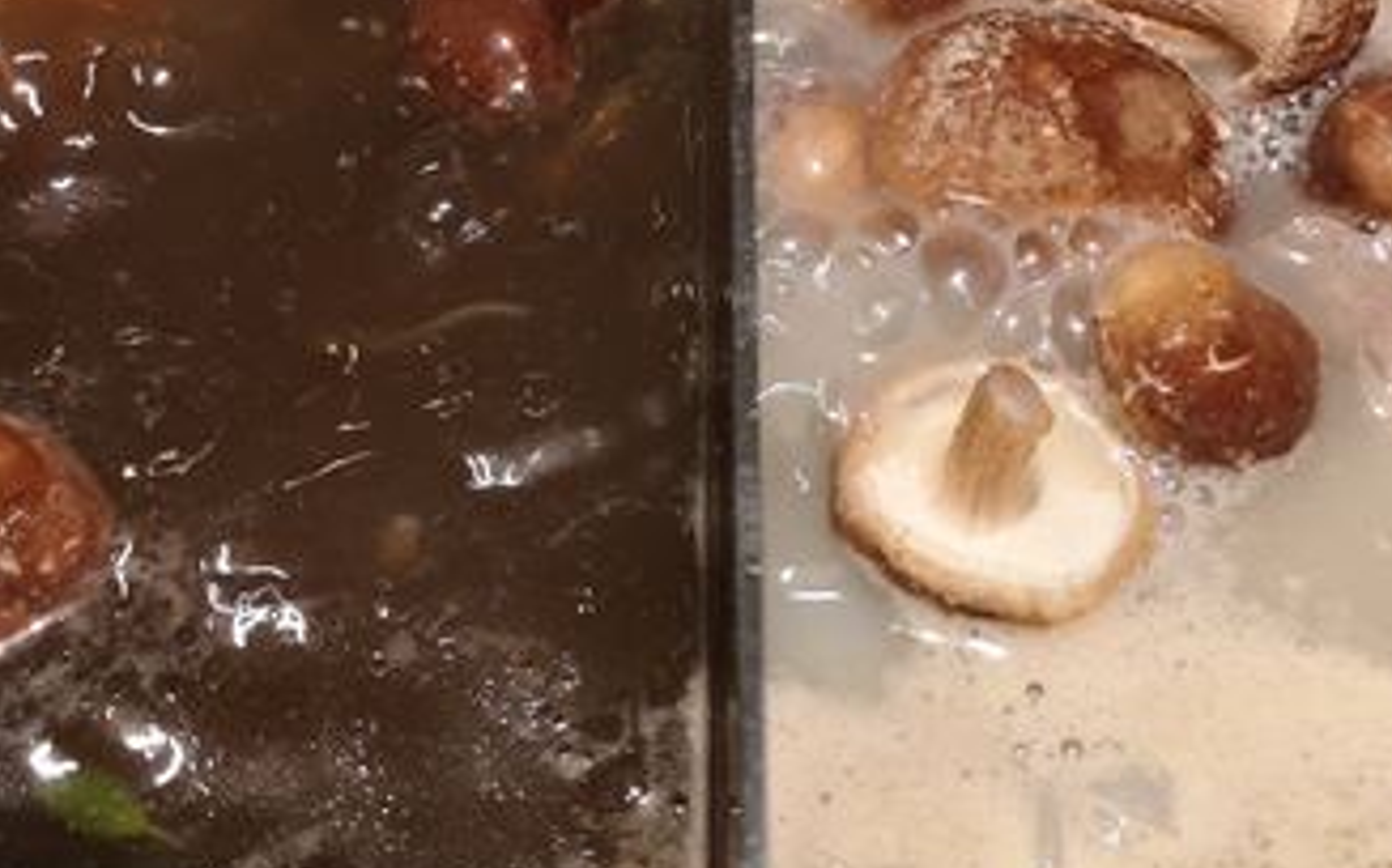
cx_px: 643
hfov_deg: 29.4
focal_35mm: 70
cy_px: 157
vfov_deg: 18.4
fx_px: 2654
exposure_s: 1/100
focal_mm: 3.95
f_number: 1.8
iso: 250
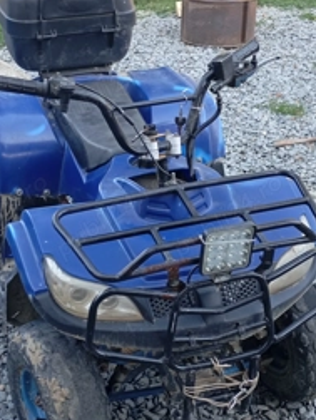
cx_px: 169
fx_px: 789
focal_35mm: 65
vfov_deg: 29.7
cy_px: 243
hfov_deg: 22.6
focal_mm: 4.27
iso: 147
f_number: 1.8
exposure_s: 1/50
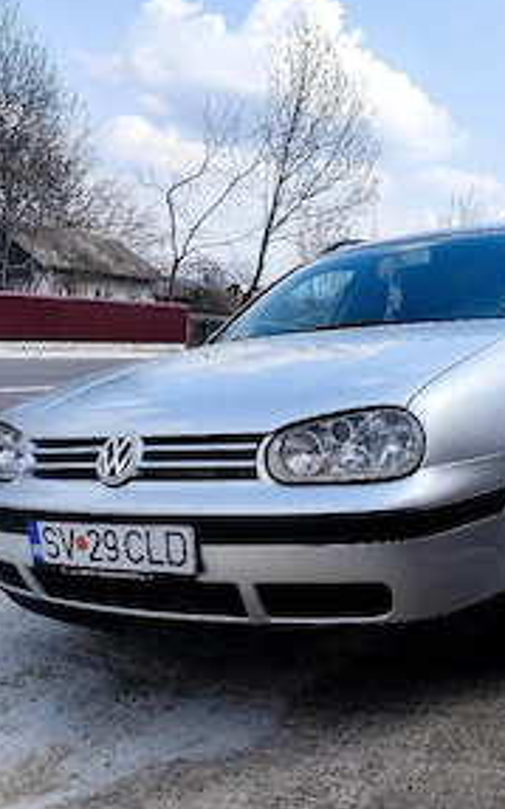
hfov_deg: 36.4
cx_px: 378
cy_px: 476
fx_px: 750
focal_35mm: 34
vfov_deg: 56.4
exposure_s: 1/1250
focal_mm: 6.14
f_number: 1.65
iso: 50
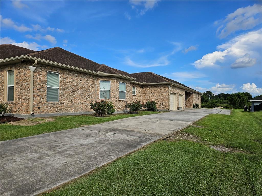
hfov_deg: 73.9
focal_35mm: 23
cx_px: 131
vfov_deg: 58.9
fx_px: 174
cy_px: 98
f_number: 1.8
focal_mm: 5.4
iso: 25
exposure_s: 1/2082
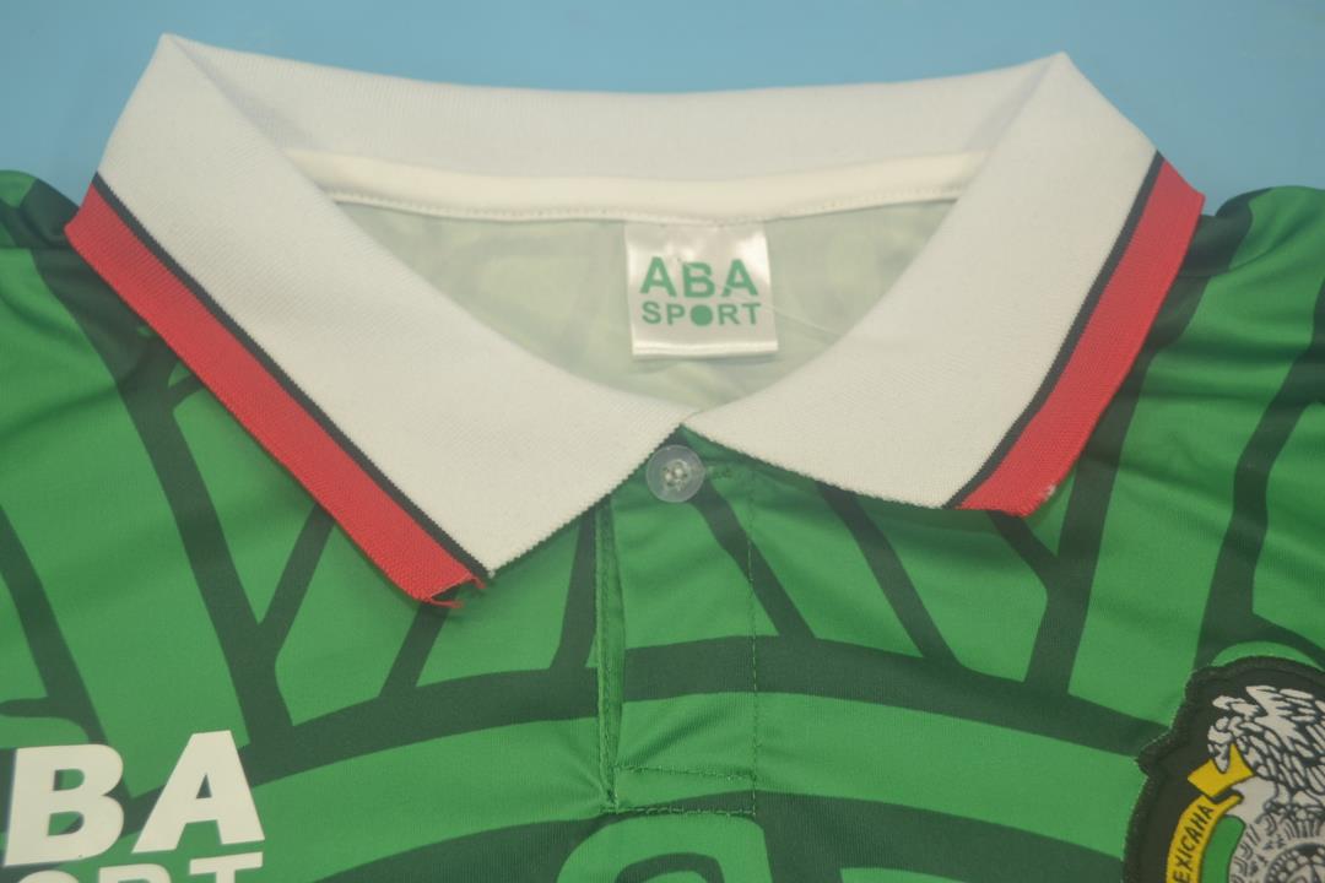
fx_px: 1601
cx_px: 662
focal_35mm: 44
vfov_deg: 30.8
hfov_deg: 45.0
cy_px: 442
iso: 200
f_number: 4.5
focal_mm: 29
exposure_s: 1/80
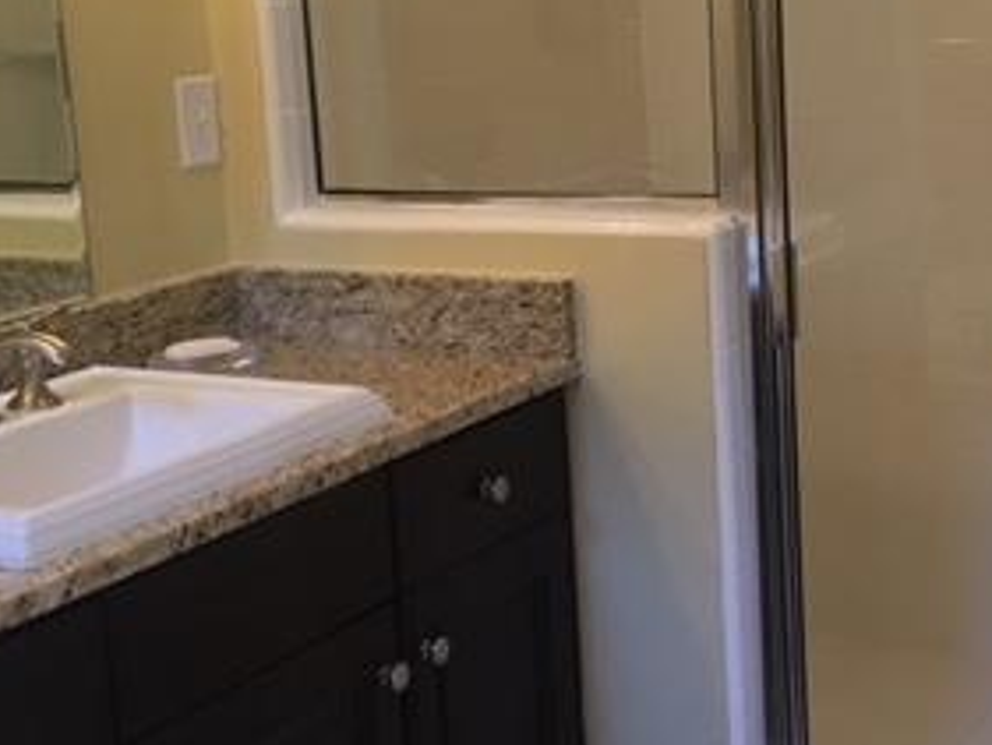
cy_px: 293
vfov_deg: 22.2
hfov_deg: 29.1
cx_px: 703
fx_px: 1892
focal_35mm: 66
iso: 80
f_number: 2.2
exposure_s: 1/30
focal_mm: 4.15
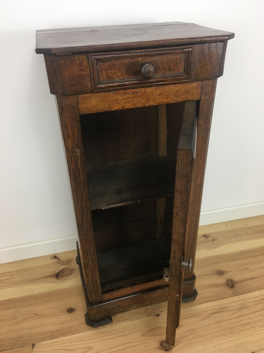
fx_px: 295
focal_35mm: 29
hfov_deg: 48.2
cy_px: 176
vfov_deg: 61.7
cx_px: 132
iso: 50
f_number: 2.2
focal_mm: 4.15
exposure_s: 1/33
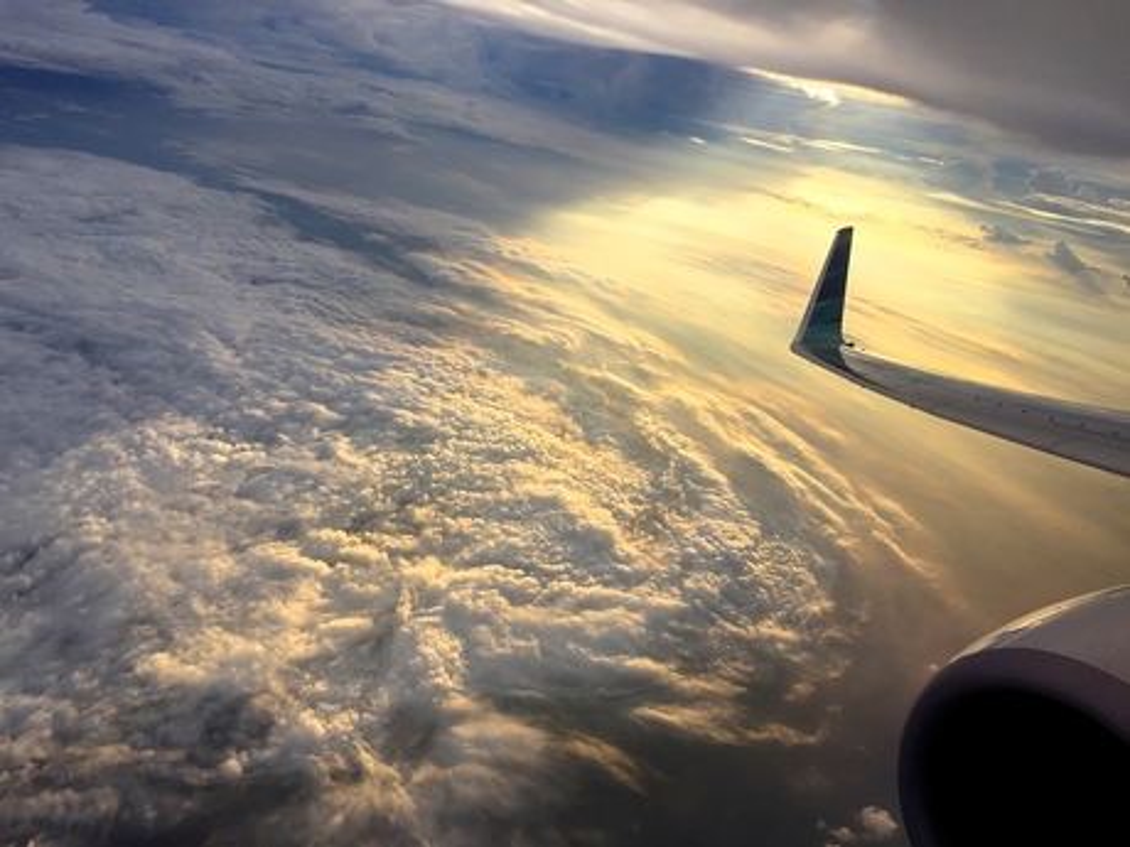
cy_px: 424
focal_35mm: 29
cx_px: 565
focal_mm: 4.15
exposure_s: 1/608
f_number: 2.2
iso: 32
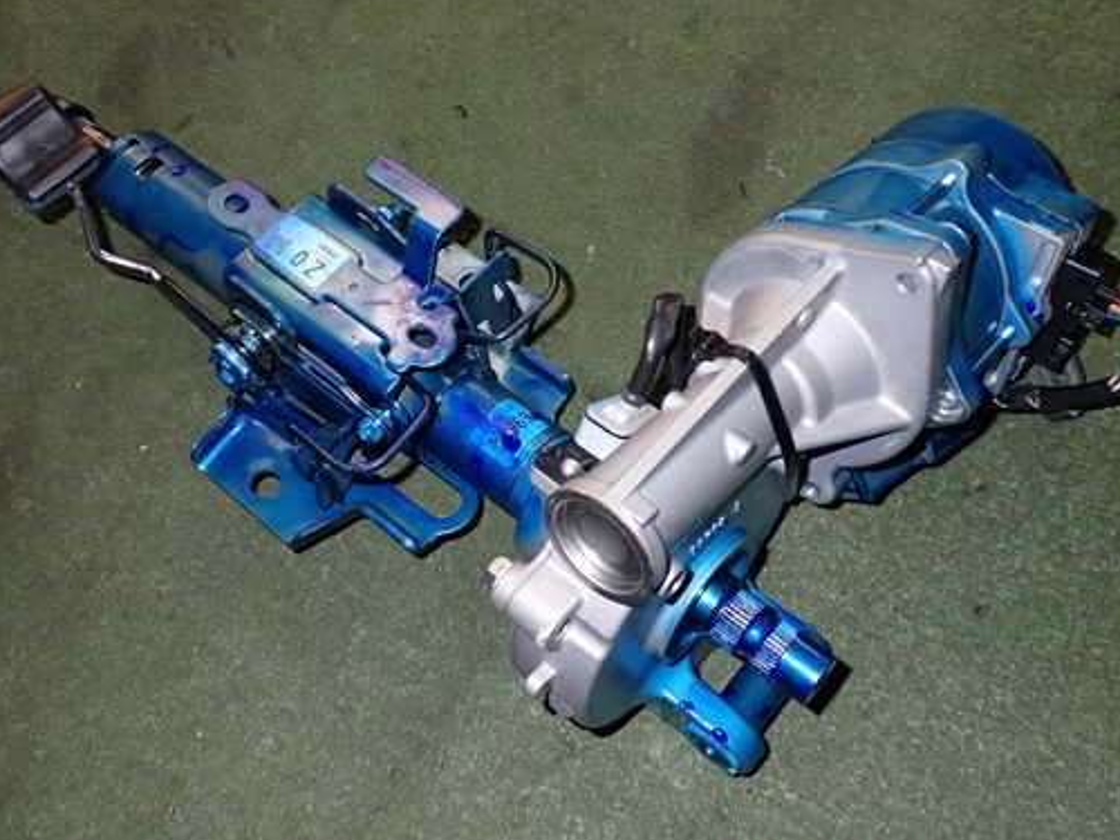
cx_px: 558
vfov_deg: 39.7
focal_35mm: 36
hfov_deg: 51.4
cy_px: 412
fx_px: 1165
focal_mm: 5.4
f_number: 6.3
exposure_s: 1/30
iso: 200
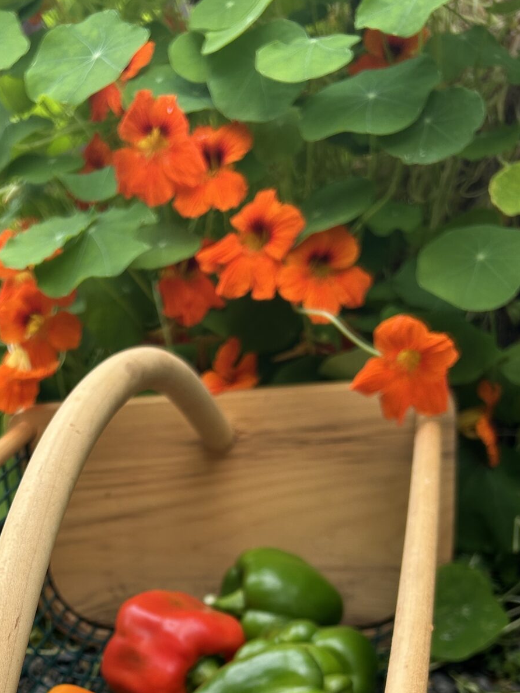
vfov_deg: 32.0
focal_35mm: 56
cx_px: 44
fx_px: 1122
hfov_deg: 25.2
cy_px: 675
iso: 40
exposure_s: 1/121
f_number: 1.5
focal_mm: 5.7
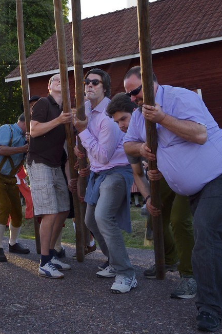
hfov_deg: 21.8
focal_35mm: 59
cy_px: 3
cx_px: -17
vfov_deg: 31.5
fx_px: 547
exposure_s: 1/160
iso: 200
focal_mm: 24
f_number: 7.1
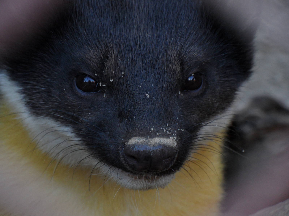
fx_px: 2254
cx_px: 144
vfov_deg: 5.5
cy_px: 108
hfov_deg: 7.3
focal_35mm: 270
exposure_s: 1/45
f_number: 5.6
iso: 200
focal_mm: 44.4
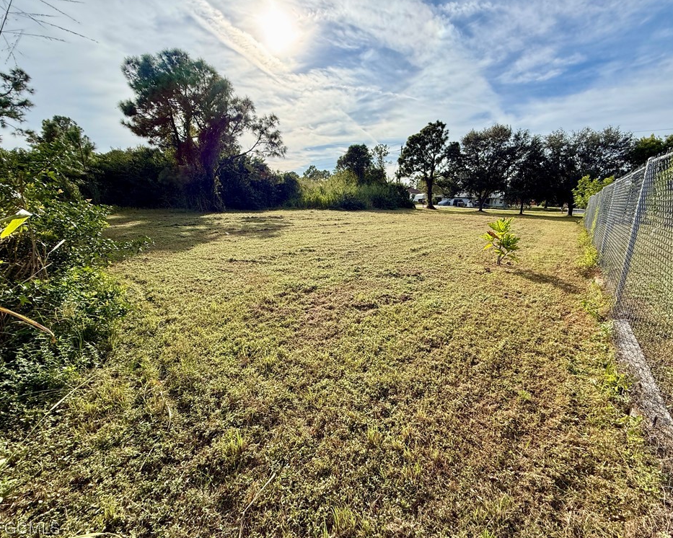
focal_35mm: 15
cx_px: 361
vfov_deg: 84.0
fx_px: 299
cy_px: 268
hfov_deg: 96.6
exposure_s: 1/1795
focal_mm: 2.22
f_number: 2.2
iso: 64
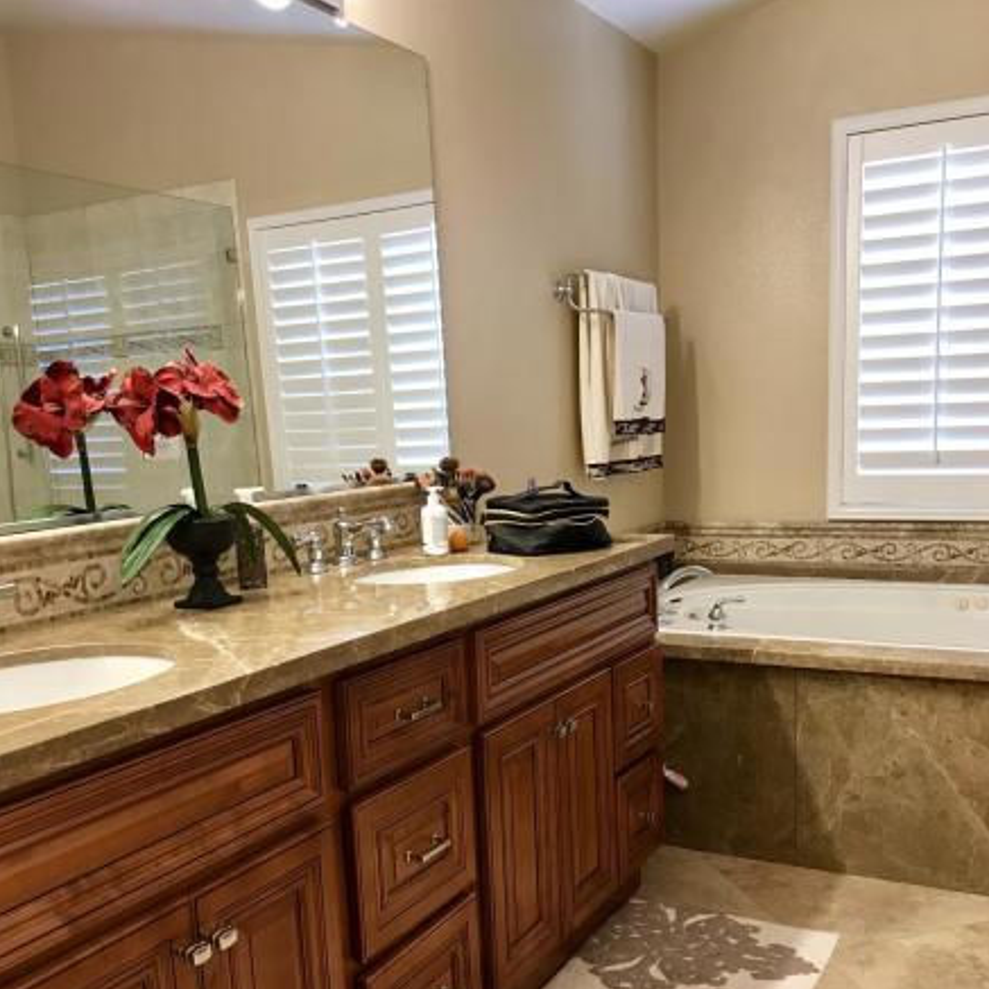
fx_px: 1099
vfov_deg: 47.8
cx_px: 505
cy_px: 640
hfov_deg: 48.4
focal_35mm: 34
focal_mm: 3.99
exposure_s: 1/20
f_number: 1.8
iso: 40
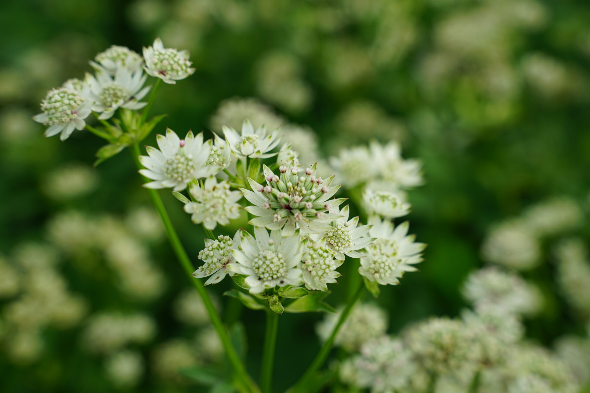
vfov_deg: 17.9
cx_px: 294
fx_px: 1245
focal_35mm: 76
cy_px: 194
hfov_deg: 26.7
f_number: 8
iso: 100
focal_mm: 75
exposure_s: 1/125
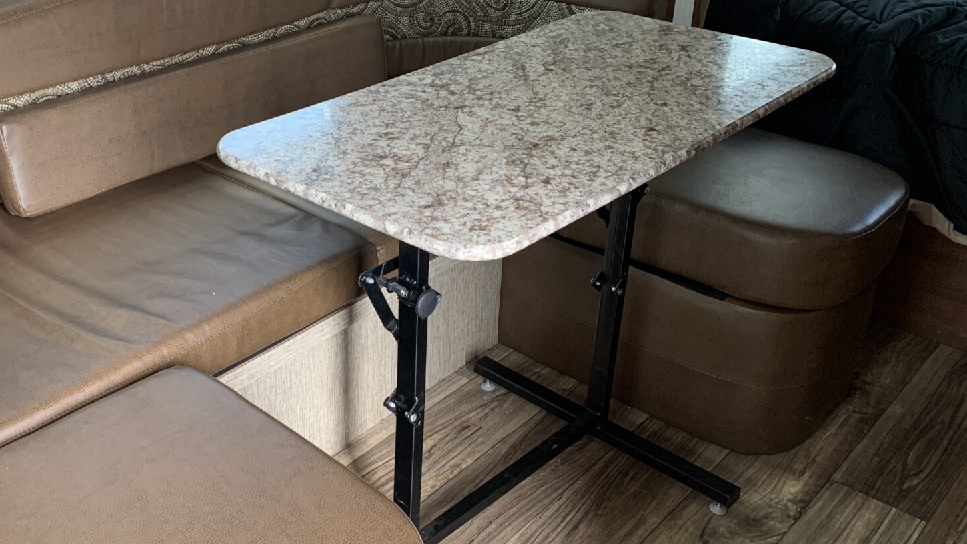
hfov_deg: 49.8
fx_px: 1026
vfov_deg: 29.7
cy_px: 230
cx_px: 343
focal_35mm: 40
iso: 100
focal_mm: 4.25
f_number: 1.8
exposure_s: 1/60
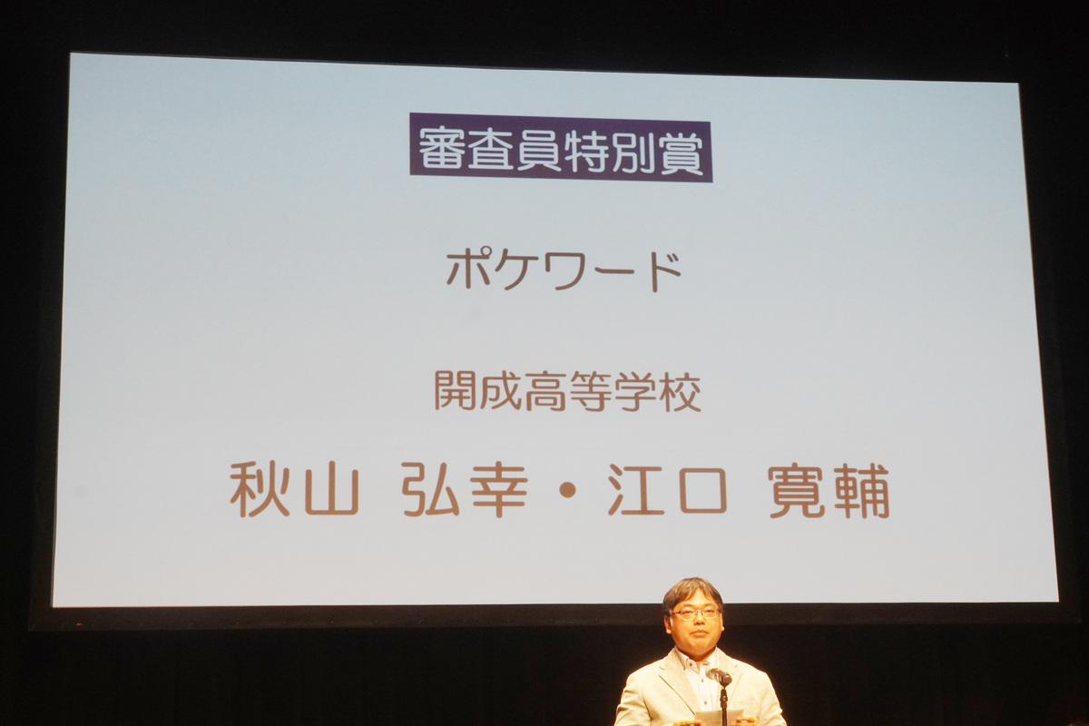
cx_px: 544
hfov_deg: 34.1
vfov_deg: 23.1
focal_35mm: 59
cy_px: 363
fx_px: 1774
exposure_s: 1/60
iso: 2000
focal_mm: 39.1
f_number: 16
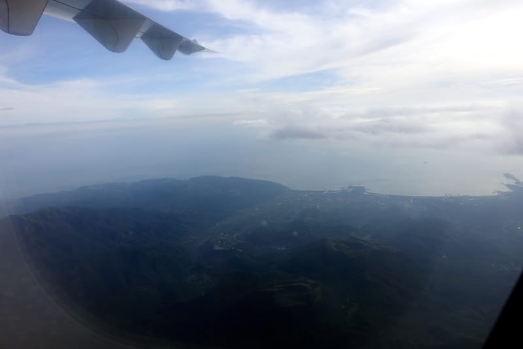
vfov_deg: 53.1
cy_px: 174
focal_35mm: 24
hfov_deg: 73.8
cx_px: 262
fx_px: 349
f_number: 5.6
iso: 125
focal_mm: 8.8
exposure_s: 1/500
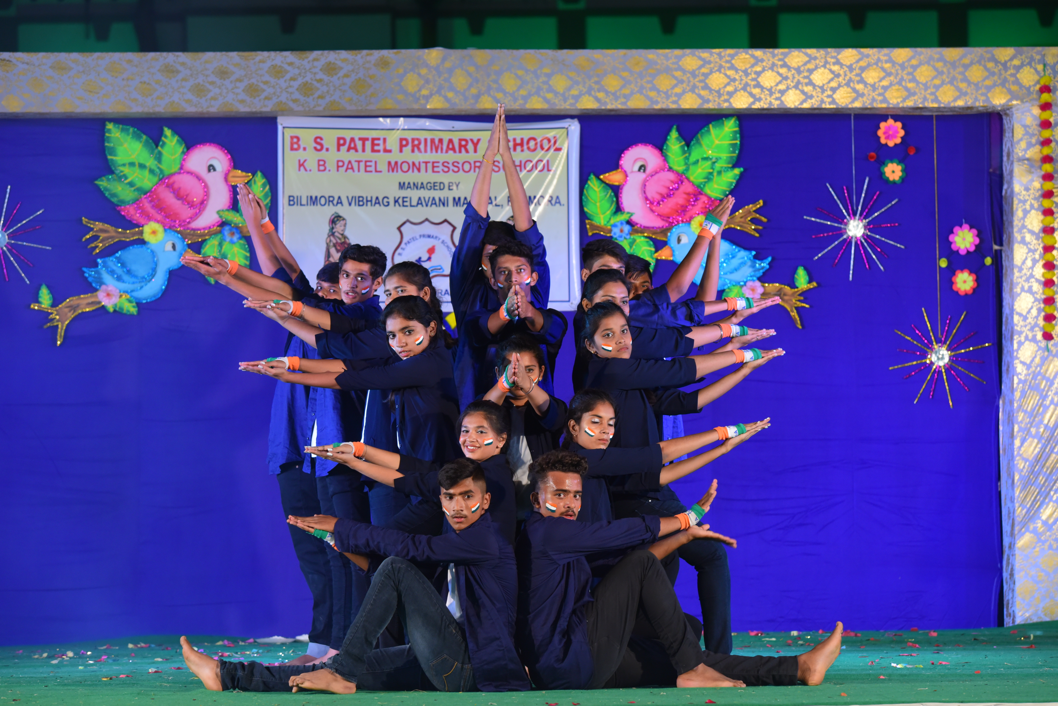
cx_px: 529
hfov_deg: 16.8
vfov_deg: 11.2
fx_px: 3587
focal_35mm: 122
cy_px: 353
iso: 2000
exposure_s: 1/125
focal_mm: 122
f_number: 5
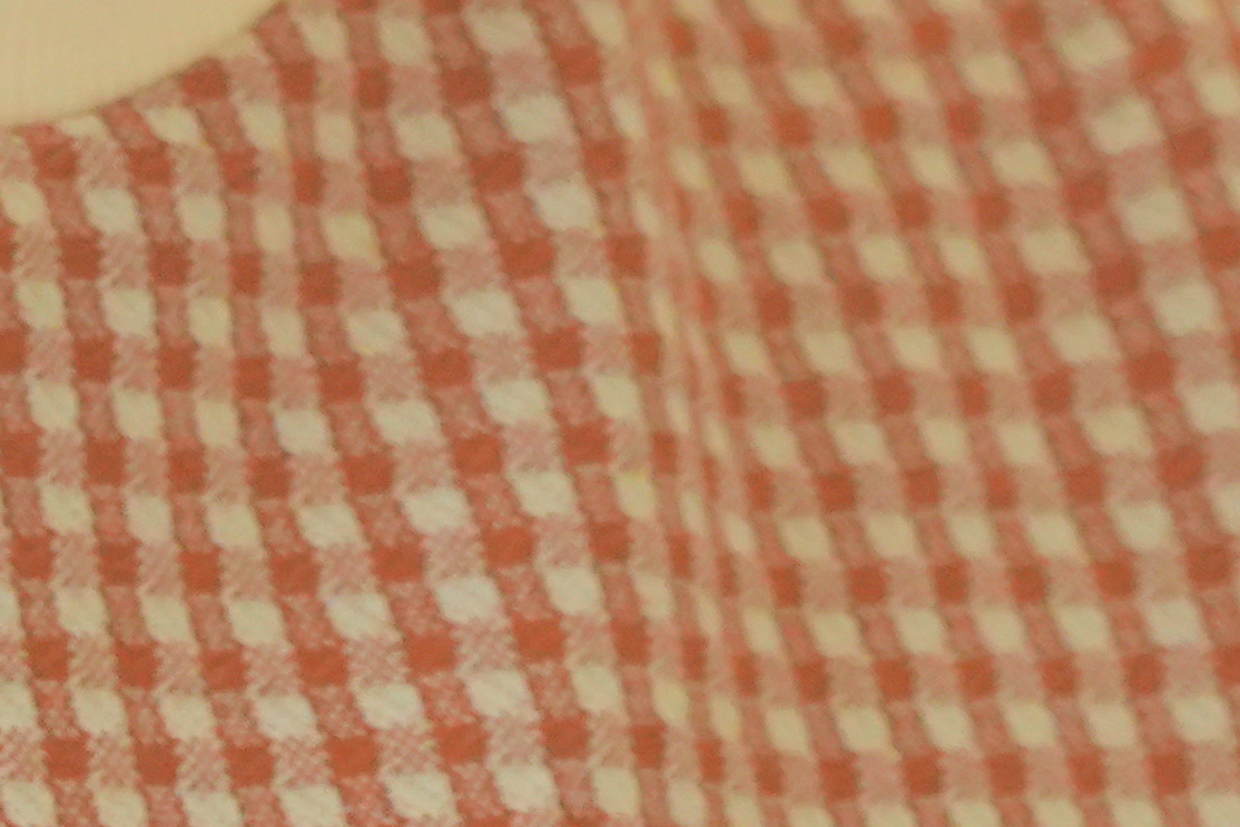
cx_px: 308
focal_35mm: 1496
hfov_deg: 1.4
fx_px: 51532
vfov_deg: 0.9
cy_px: -1377
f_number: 7.1
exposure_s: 1/100
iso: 1250
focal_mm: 240
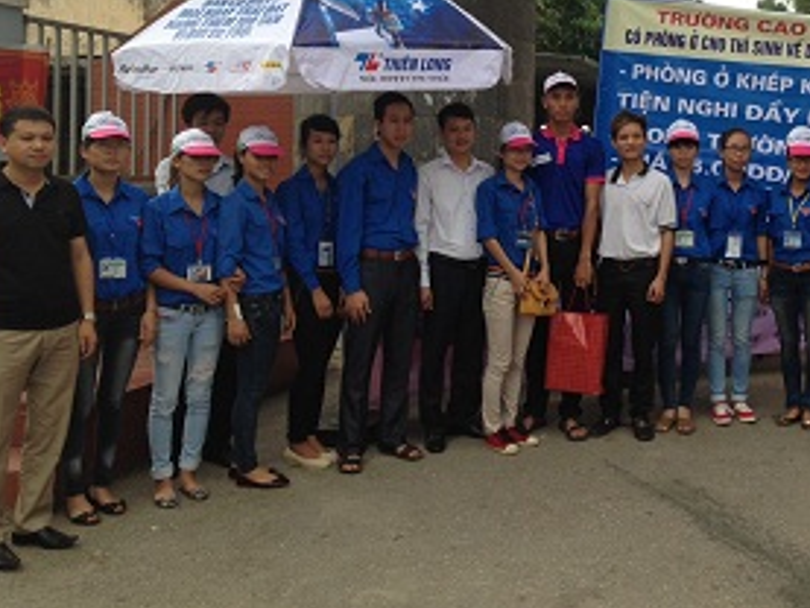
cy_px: 194
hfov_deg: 37.5
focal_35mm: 50
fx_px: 1170
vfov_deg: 28.9
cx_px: 582
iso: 50
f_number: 2.4
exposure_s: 1/417
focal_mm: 4.13
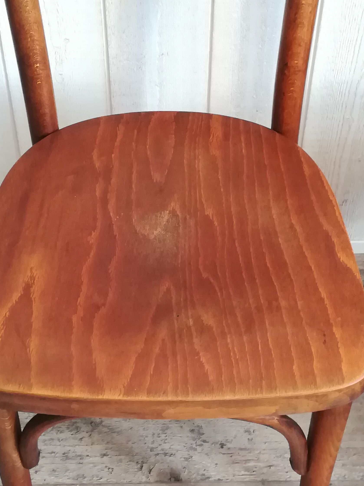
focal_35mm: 64
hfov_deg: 22.9
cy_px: 187
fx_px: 897
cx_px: 184
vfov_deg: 30.2
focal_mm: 3.83
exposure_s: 1/33.3
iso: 400
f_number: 2.2
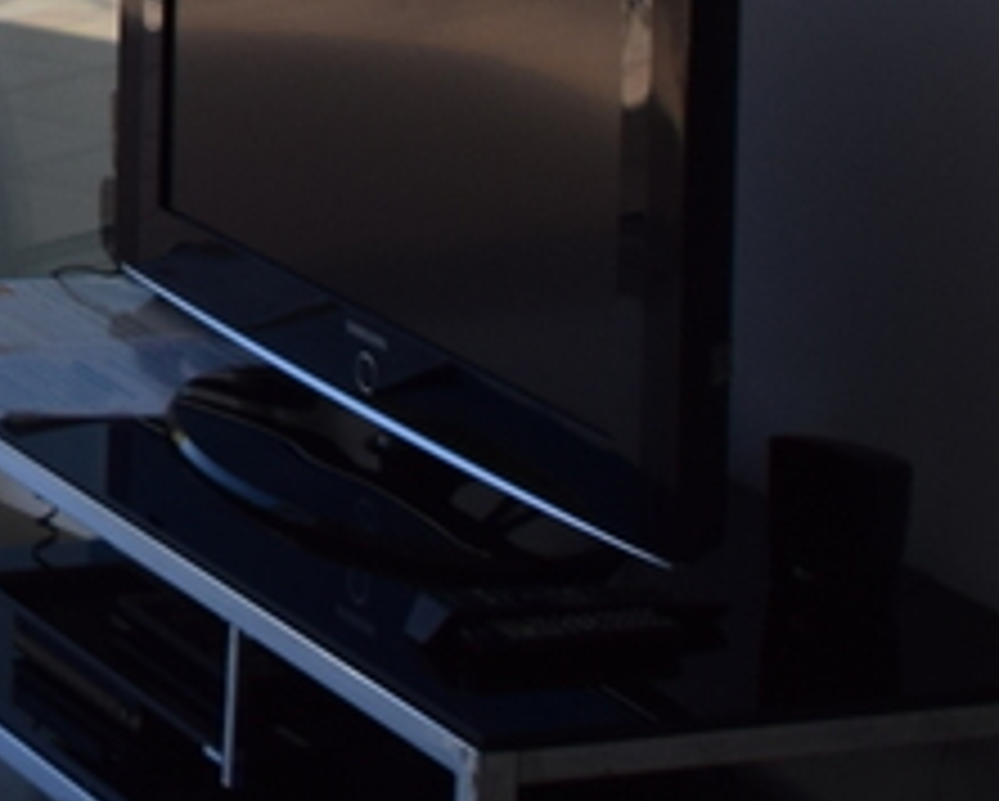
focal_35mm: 171
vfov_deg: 8.6
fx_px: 5060
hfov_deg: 10.1
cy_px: -760
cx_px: -1242
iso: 200
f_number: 8
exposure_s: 1/250
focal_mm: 18
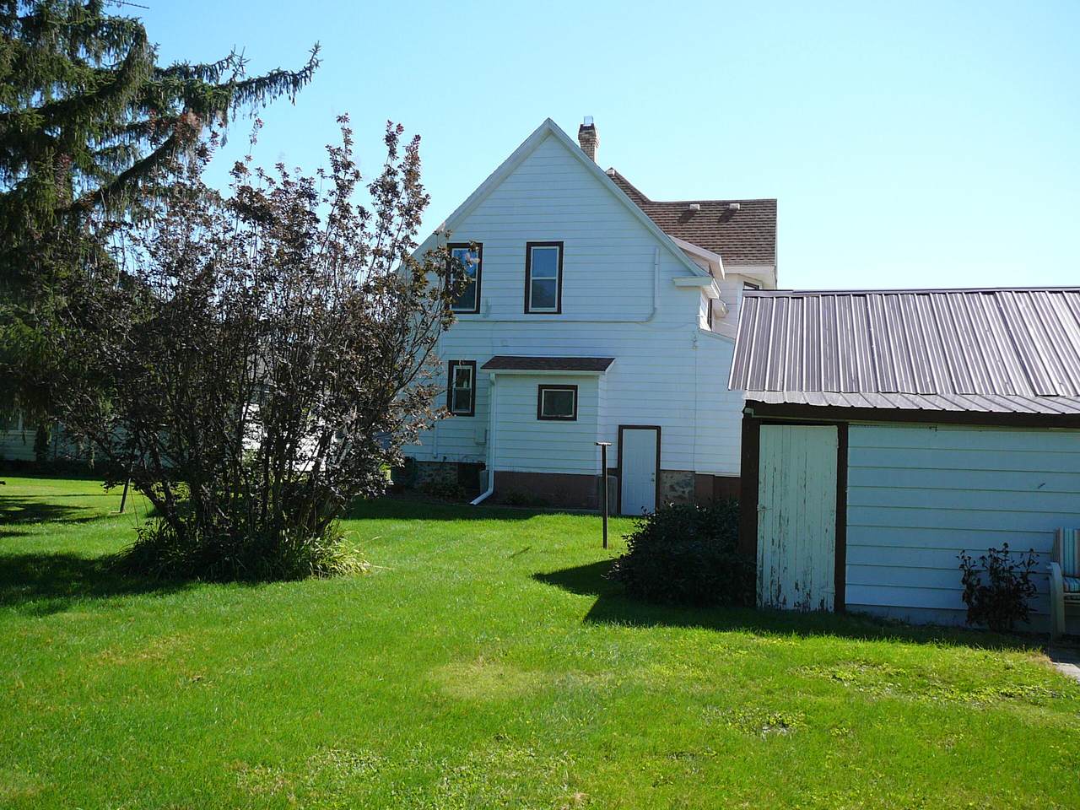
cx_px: 540
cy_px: 405
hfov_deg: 52.6
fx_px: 1092
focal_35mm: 35
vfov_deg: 40.7
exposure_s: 1/800
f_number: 2.8
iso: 80
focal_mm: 5.2
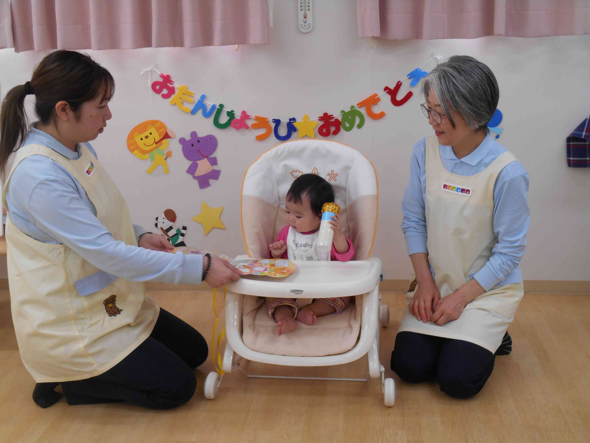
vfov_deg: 31.5
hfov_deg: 41.2
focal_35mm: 46
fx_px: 784
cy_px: 222
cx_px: 295
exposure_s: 1/30
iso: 160
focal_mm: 8.3
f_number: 4
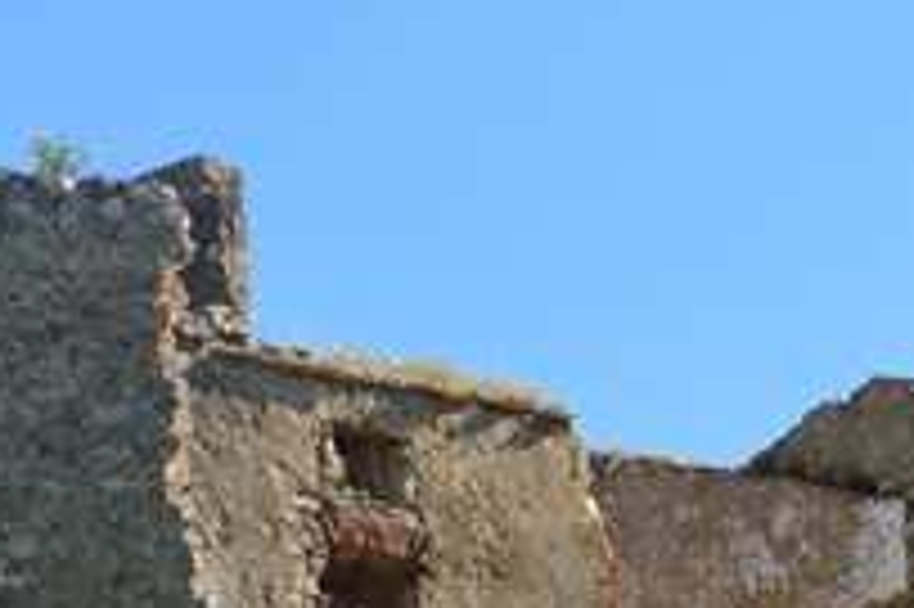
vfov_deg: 3.2
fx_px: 10807
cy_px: 725
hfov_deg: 4.8
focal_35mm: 426
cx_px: 1198
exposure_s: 1/400
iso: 400
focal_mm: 90
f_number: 11
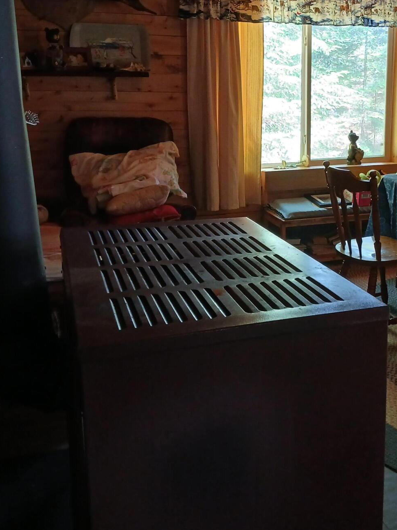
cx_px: 290
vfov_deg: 46.3
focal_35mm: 40
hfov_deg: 35.3
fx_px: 612
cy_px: 193
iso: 250
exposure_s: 1/40
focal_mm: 3.98
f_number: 1.8
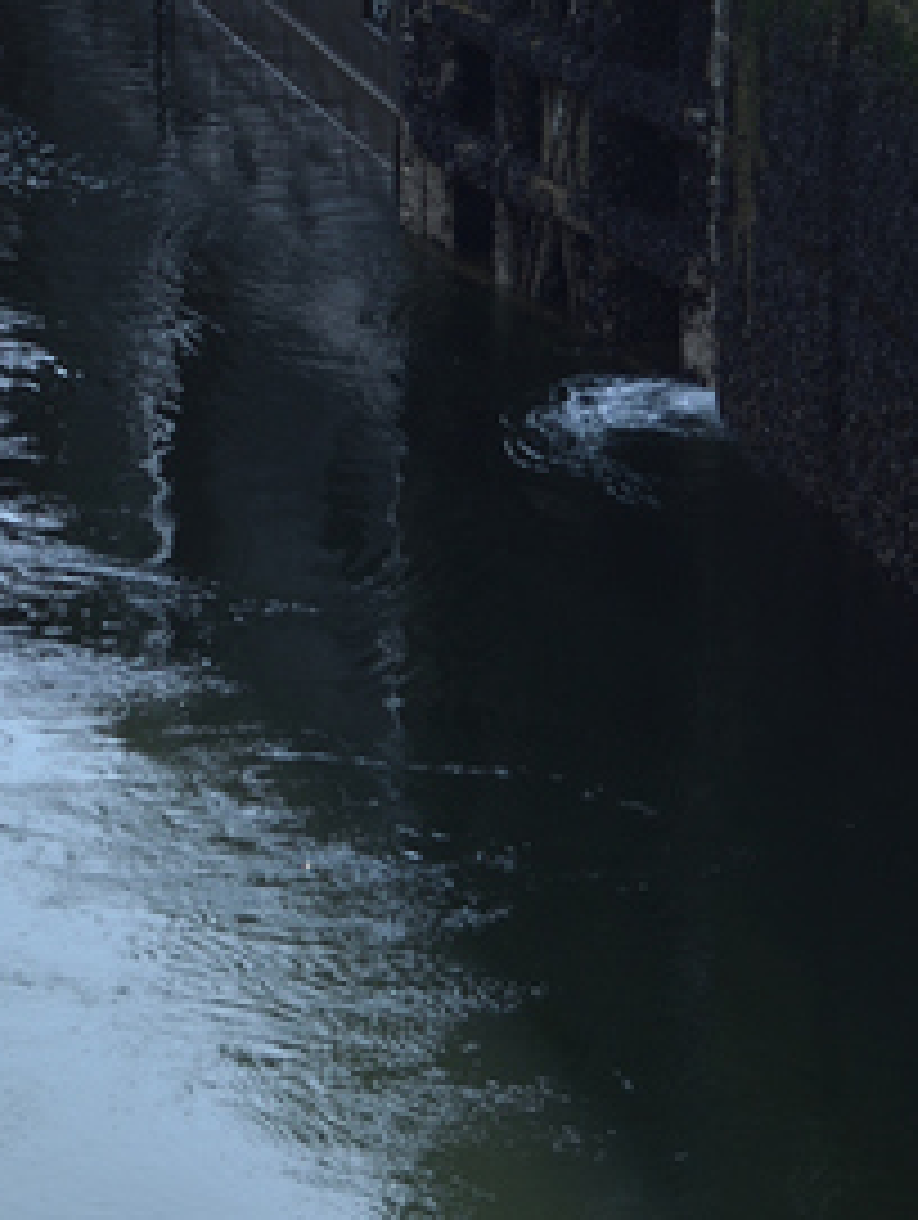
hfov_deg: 7.7
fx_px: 6808
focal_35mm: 193
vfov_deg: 10.2
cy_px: 5
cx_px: 182
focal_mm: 52
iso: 125
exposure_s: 1/250
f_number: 5
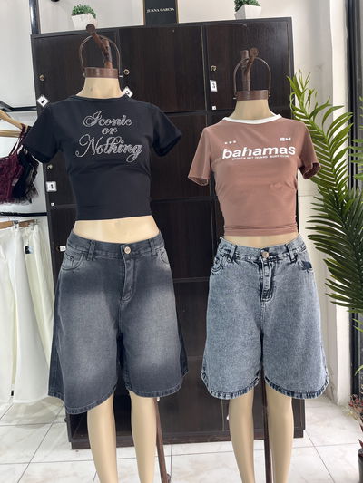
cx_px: 182
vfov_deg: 67.3
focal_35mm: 26
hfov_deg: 53.1
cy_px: 242
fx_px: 363
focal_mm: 5.1
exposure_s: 1/100
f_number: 1.6
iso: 80
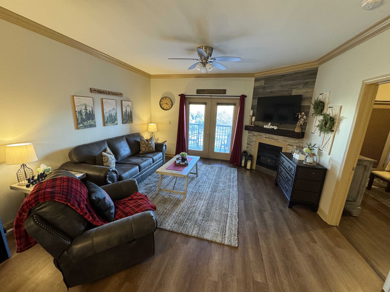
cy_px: 146
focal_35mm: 14
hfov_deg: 102.1
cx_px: 195
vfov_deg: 85.7
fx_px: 158
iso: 400
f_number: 2.2
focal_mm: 2.22
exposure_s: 1/60
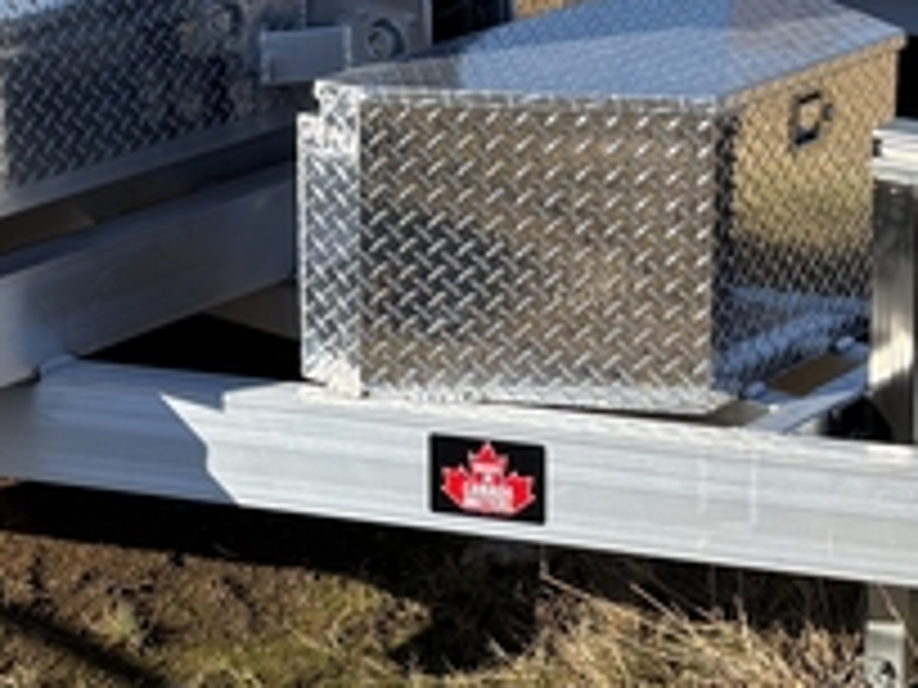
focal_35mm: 102
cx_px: 158
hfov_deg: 19.0
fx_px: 2705
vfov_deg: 14.3
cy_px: 9
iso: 50
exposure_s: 1/2364
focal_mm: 5.96
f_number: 1.6
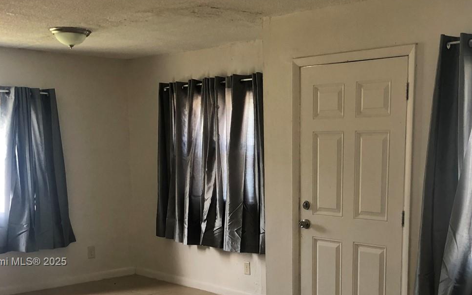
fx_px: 630
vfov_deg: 25.6
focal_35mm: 49
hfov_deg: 40.7
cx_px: 301
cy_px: 262
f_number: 1.8
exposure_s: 1/24
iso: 40
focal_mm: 4
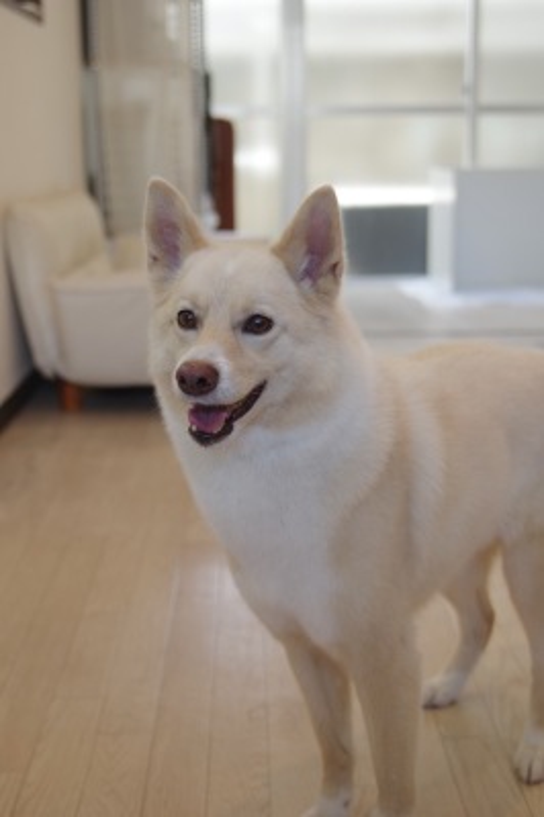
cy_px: 408
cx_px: 272
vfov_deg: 40.4
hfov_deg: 27.5
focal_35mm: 49
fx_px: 1113
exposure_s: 1/60
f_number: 2.8
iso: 200
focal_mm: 33
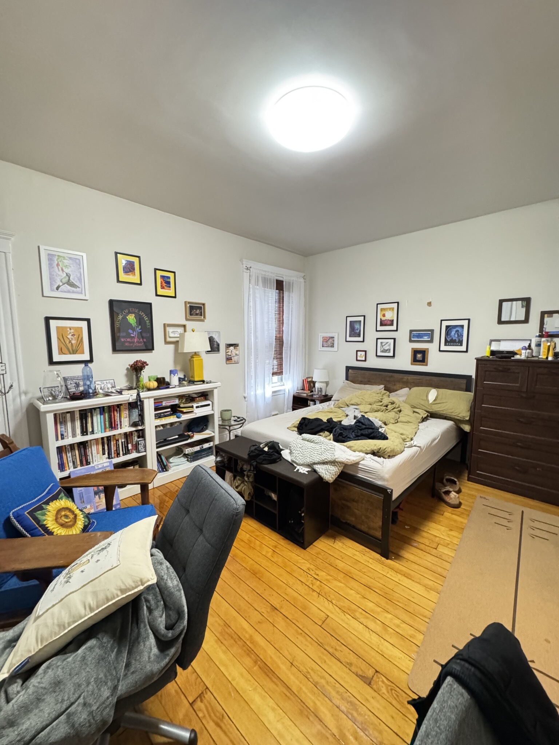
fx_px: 301
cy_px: 372
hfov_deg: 85.7
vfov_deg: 102.1
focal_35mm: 14
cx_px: 280
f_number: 2.2
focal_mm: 2.22
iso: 1000
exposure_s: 1/60
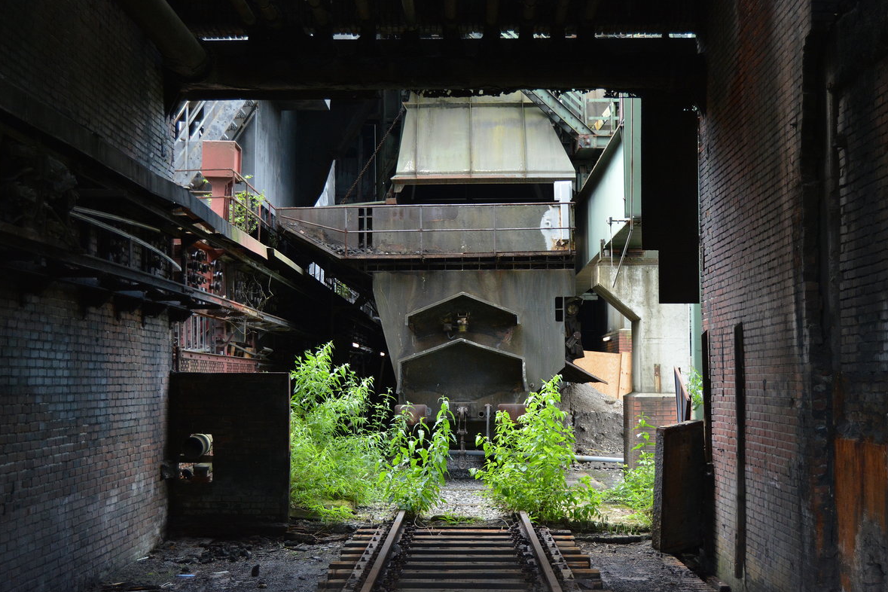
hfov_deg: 34.5
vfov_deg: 23.4
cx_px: 447
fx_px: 1431
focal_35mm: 58
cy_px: 299
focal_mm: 38
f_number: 4.8
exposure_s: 1/250
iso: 1250
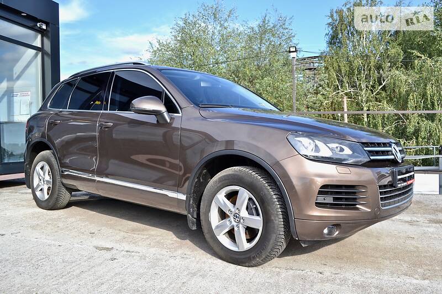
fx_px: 368
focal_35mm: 30
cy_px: 147
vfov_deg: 43.6
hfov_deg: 61.9
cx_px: 221
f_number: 7.1
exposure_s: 1/160
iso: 100
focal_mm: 20
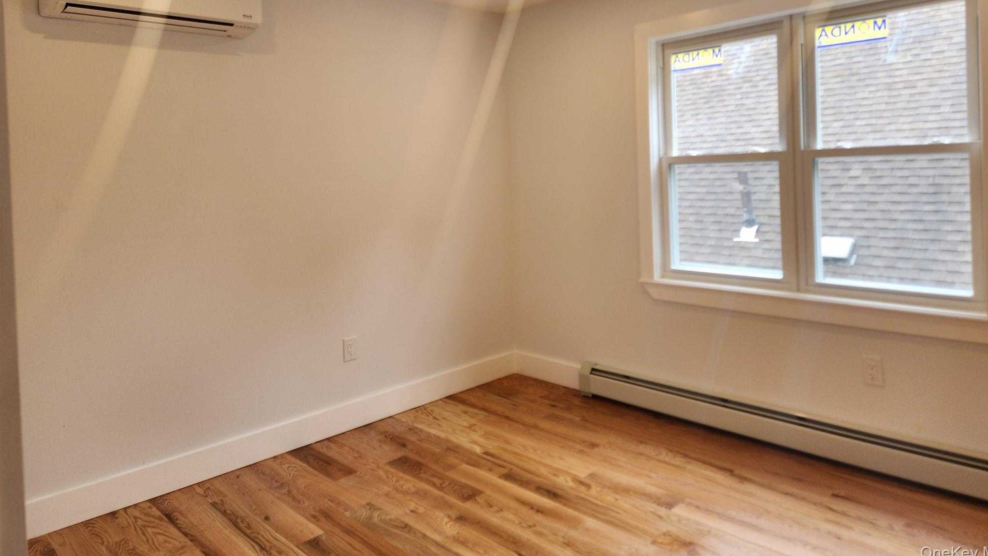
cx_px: 510
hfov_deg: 71.9
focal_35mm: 26
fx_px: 681
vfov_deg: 43.7
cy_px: 180
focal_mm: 5.4
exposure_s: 1/120
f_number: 1.8
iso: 50
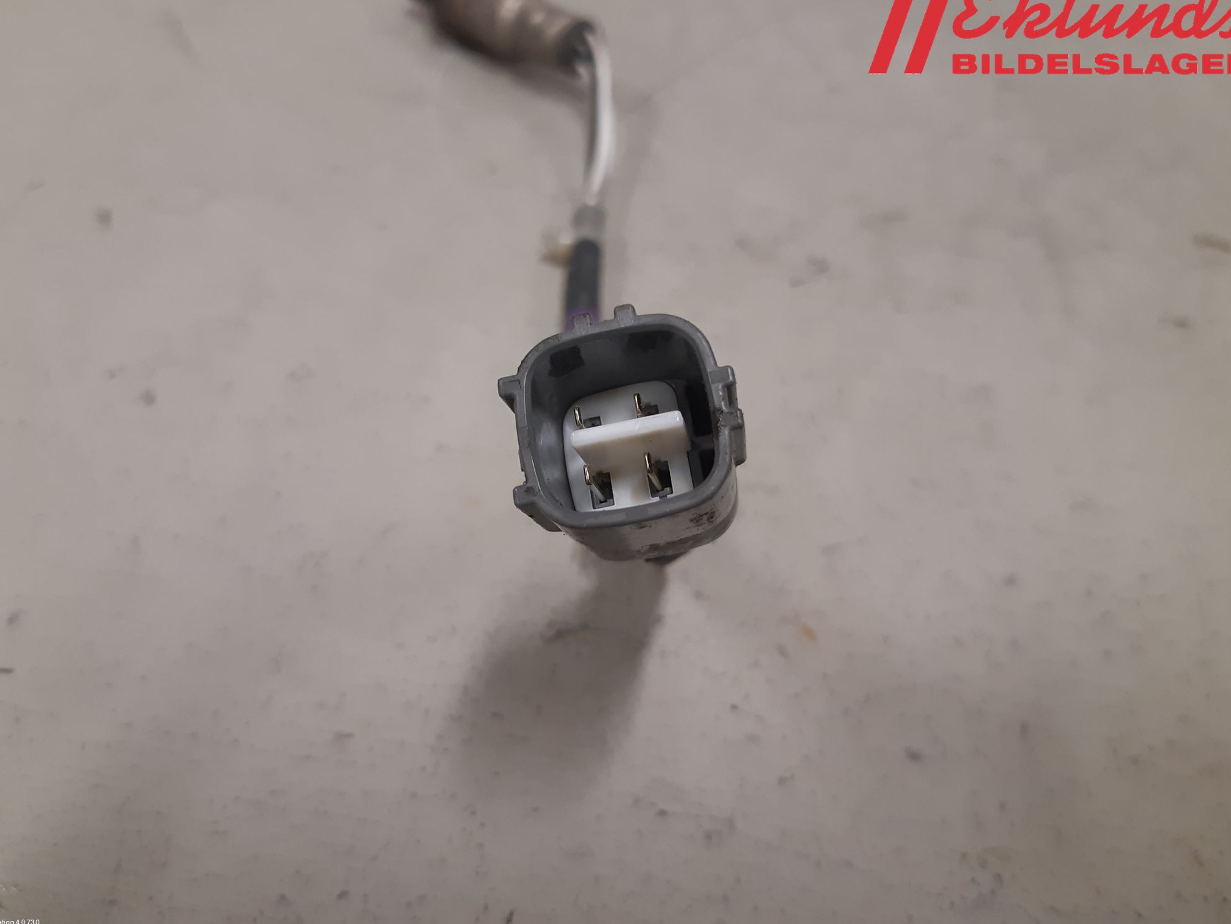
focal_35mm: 27
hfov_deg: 65.3
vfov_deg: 51.3
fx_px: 960
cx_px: 612
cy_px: 448
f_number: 1.7
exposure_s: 1/50
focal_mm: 3.93
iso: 125
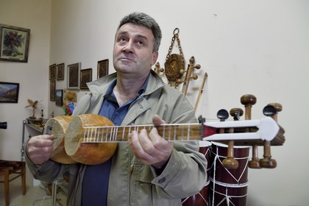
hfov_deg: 60.3
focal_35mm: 31
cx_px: 154
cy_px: 103
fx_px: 266
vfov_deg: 42.3
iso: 800
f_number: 7.1
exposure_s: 1/15
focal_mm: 31
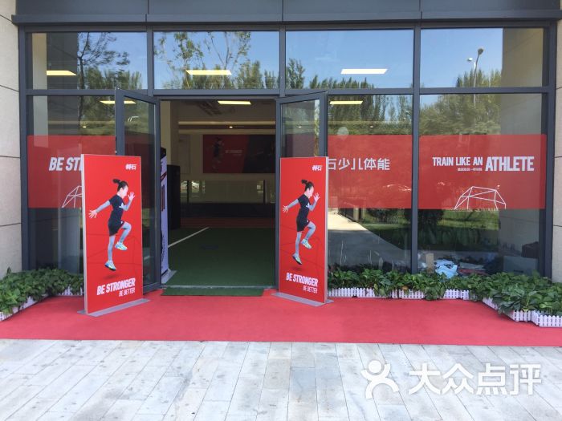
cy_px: 210
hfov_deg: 61.7
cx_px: 281
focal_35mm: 29
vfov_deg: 48.2
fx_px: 471
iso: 32
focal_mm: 4.15
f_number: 2.2
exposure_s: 1/217
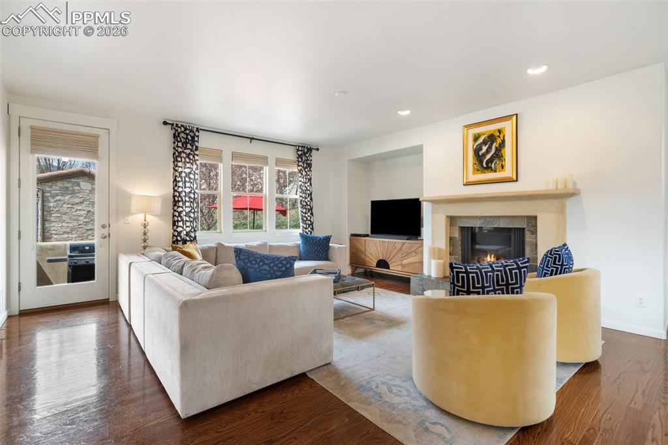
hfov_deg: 96.8
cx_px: 334
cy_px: 222
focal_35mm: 16
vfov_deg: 73.7
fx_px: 297
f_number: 6.3
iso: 100
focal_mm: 16
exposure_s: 1/1.67
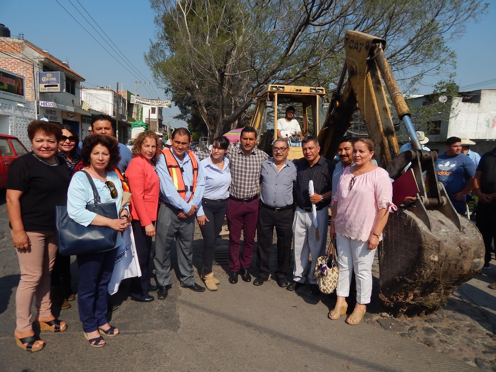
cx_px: 248
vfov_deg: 58.9
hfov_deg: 73.9
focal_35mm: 23
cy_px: 186
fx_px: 330
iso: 125
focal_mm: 4
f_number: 6
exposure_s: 1/800
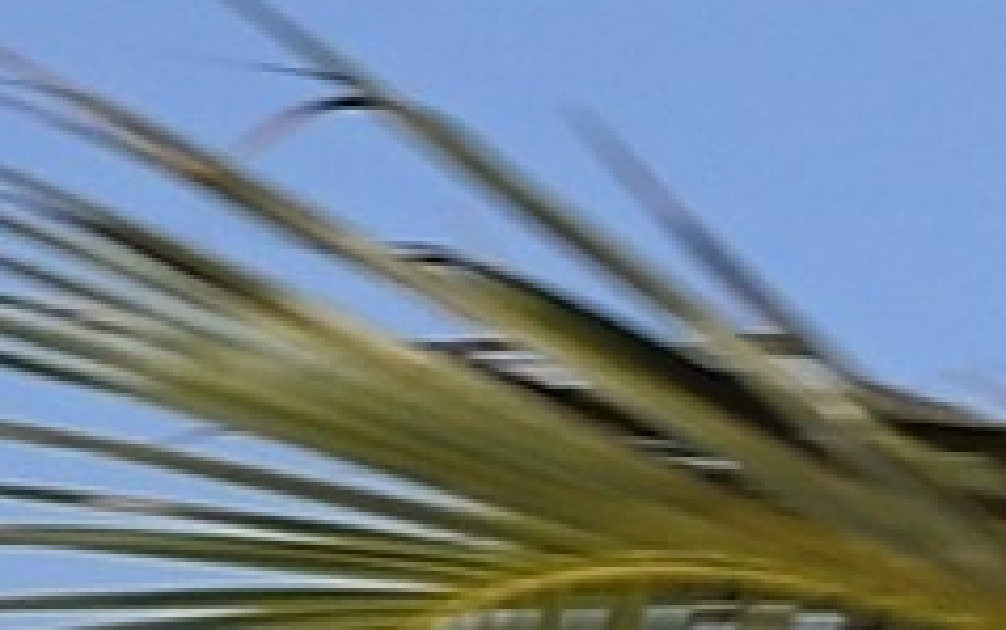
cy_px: 778
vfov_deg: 1.0
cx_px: 3103
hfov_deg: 1.5
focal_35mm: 1371
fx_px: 37606
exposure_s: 1/500
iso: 400
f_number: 14
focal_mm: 200
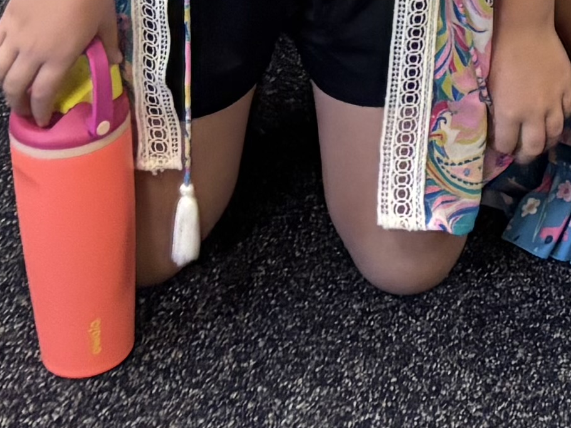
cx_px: 1069
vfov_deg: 8.2
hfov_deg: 11.2
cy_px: -662
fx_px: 2688
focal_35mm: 163
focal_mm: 5.96
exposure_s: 1/60
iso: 400
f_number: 1.6
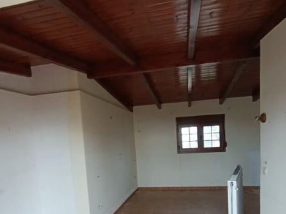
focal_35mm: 26
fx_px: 215
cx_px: 135
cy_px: 155
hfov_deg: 67.3
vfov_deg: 51.2
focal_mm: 1.65
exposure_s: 1/50
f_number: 2.2
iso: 250
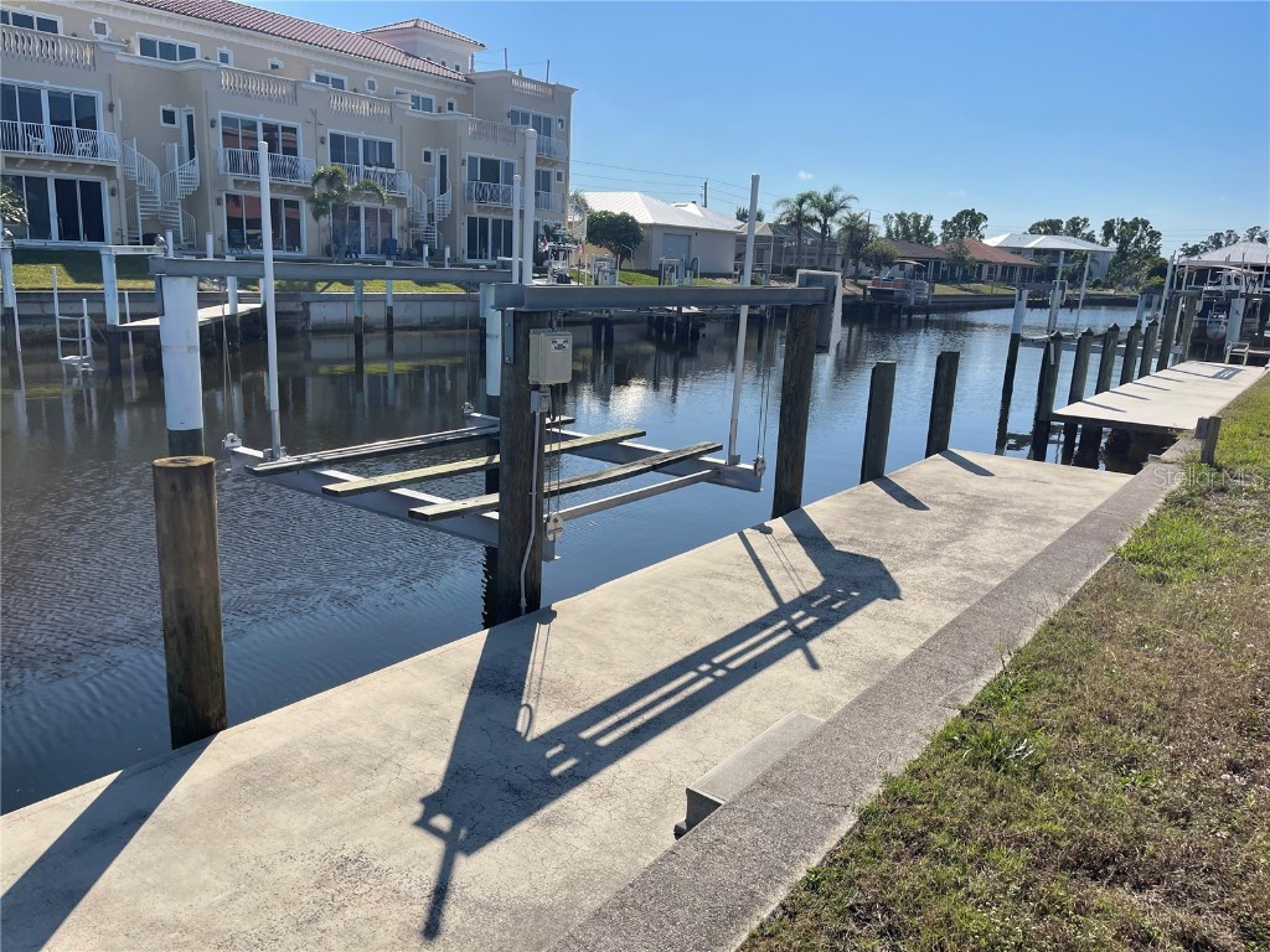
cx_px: 635
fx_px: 917
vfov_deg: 54.9
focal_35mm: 25
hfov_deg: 69.4
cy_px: 476
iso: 32
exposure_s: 1/5618
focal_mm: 5.1
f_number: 1.6
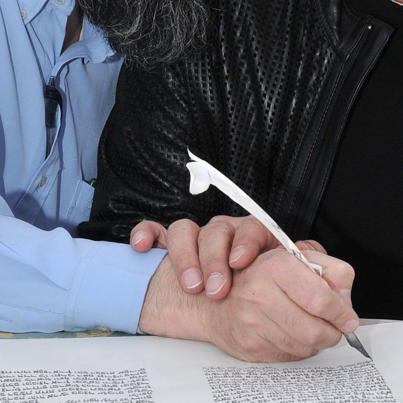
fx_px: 2450
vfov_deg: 9.4
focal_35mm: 186
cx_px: 244
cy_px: 141
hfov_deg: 9.4
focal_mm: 65
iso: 500
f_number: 11
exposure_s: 1/250
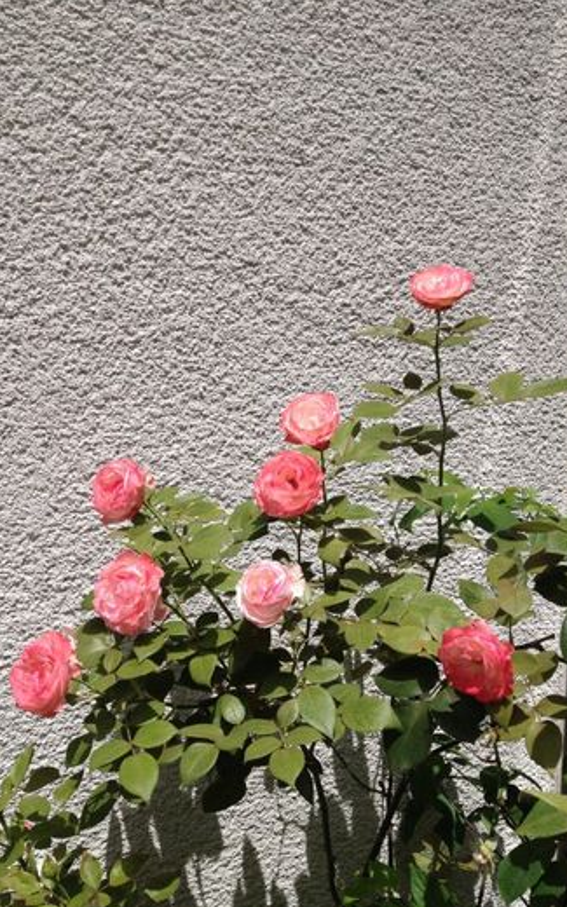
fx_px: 940
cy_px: 449
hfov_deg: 33.5
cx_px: 233
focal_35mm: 38
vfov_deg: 51.5
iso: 50
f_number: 2.4
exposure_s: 1/2762
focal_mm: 4.28
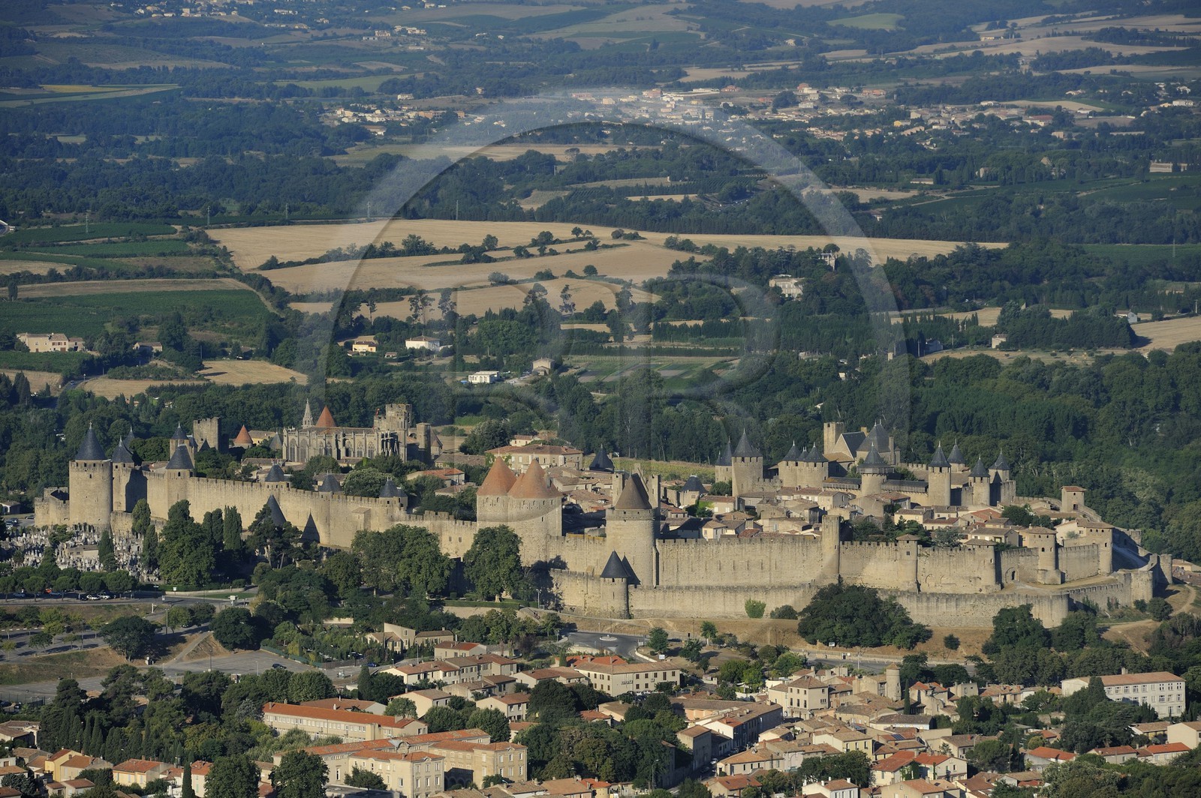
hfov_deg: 10.3
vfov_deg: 6.9
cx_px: 600
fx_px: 6667
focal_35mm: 200
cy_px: 399
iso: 200
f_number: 7.1
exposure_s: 1/800
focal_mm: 200
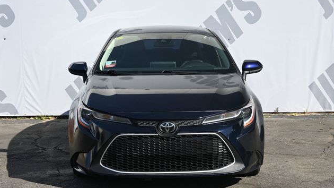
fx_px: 593
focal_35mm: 67
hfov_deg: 31.4
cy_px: 98
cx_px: 168
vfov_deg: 18.0
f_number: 5.6
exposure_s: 1/250
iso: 140
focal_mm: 42
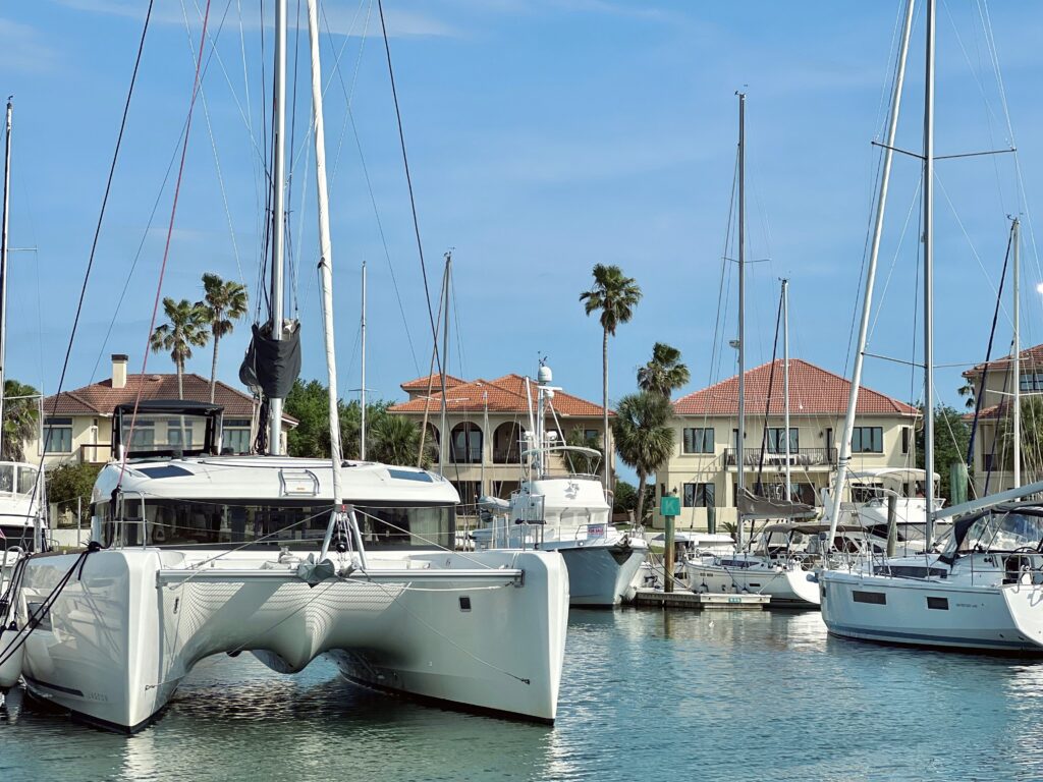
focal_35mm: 77
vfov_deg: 19.1
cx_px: 522
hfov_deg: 25.3
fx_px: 2320
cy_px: 391
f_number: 2.8
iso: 32
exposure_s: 1/1410
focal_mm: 9
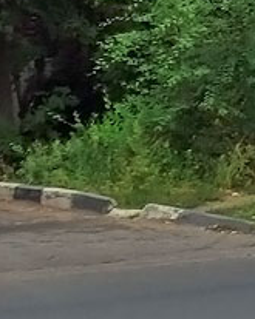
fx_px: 1598
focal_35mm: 169
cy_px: -208
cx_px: 813
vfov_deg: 10.9
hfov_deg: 7.7
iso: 125
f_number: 3.5
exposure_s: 1/500
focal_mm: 11.46
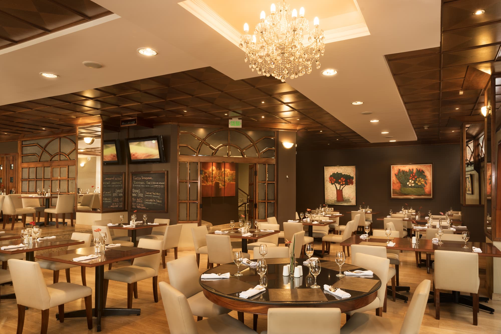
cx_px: 250
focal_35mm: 24
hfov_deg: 73.7
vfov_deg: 53.2
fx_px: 334
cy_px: 167
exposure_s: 2
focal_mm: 24
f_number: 11
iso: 100
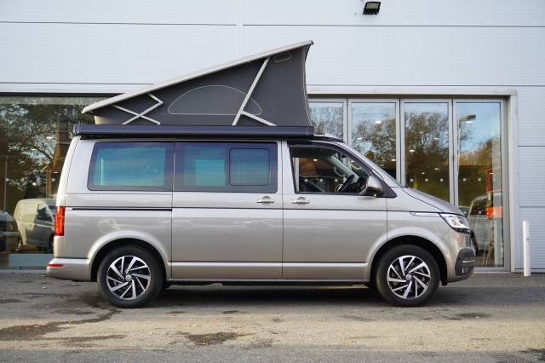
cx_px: 272
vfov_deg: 31.9
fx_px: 635
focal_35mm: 42
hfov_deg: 46.4
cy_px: 182
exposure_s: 1/60
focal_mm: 28
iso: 160
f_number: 4.5
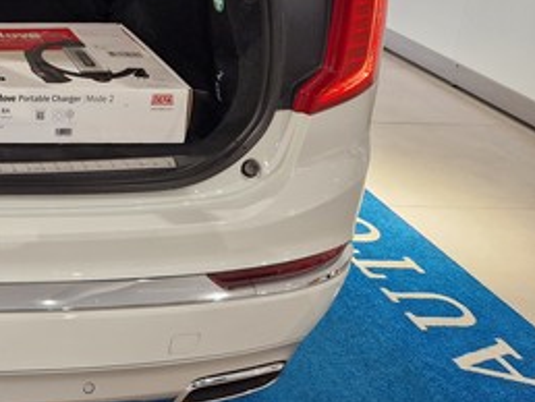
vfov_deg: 24.7
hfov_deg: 28.9
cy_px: 12
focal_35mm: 57
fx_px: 882
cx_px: -120
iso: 200
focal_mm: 5.4
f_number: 1.8
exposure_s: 1/180
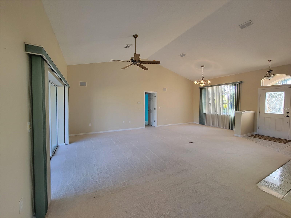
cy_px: 109
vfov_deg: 89.9
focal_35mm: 13
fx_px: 109
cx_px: 146
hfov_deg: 106.2
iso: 160
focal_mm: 2.2
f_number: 2.2
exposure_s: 1/60
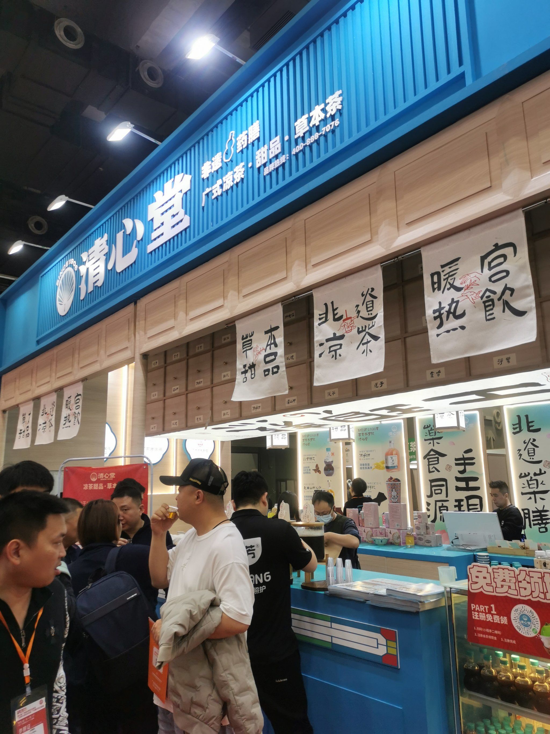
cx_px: 275
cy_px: 367
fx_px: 572
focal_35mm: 27
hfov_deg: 51.4
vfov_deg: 65.3
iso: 50
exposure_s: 1/100
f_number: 1.8
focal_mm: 5.58
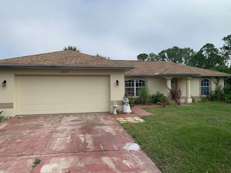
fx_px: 174
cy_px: 86
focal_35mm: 26
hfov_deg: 67.3
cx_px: 116
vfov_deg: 53.1
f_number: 1.8
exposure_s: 1/1953
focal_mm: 4.25
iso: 25
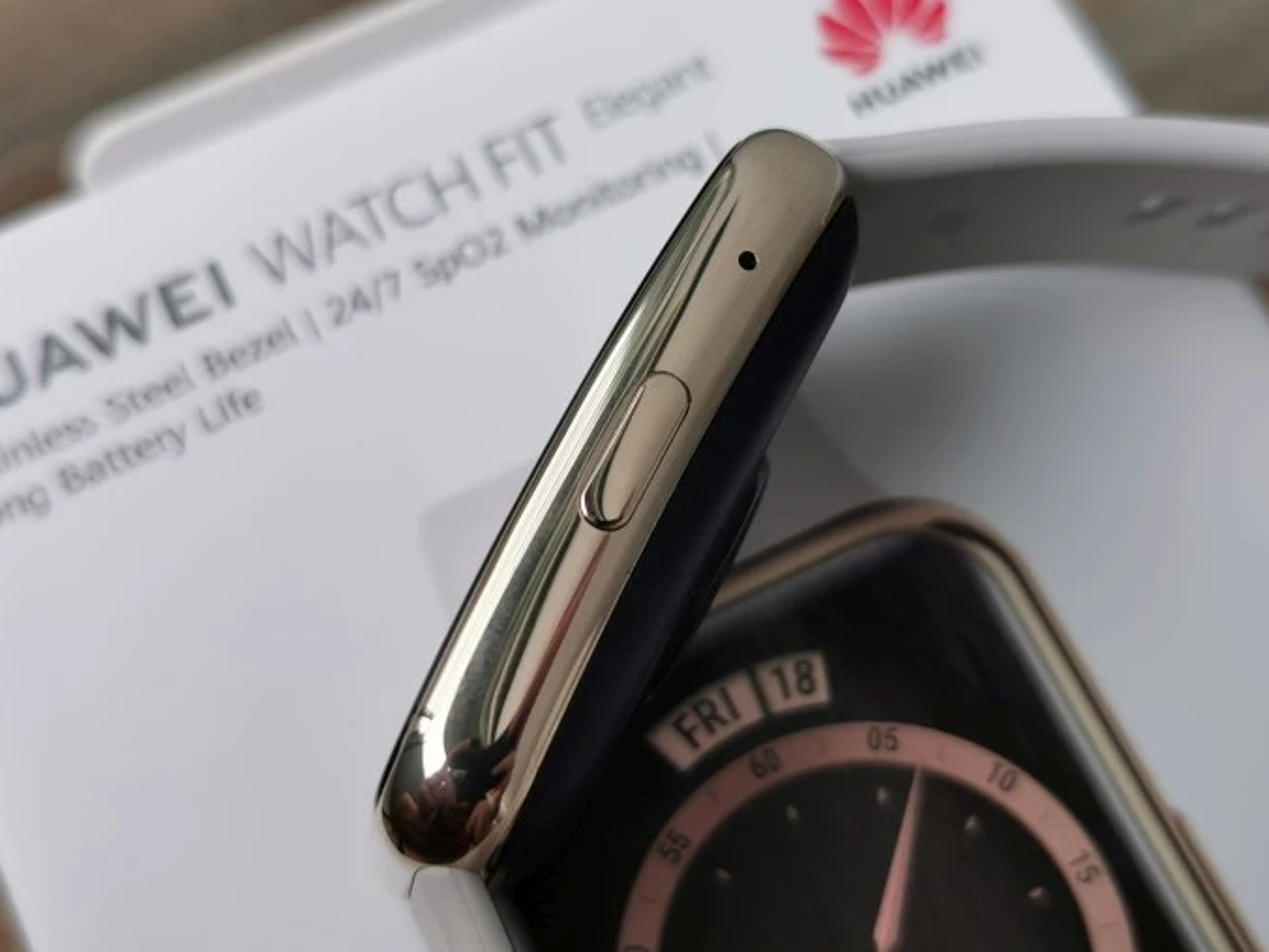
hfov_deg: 36.8
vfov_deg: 28.0
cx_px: 649
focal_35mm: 52
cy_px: 412
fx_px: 1907
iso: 50
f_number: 1.6
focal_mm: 5.56
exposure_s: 1/539
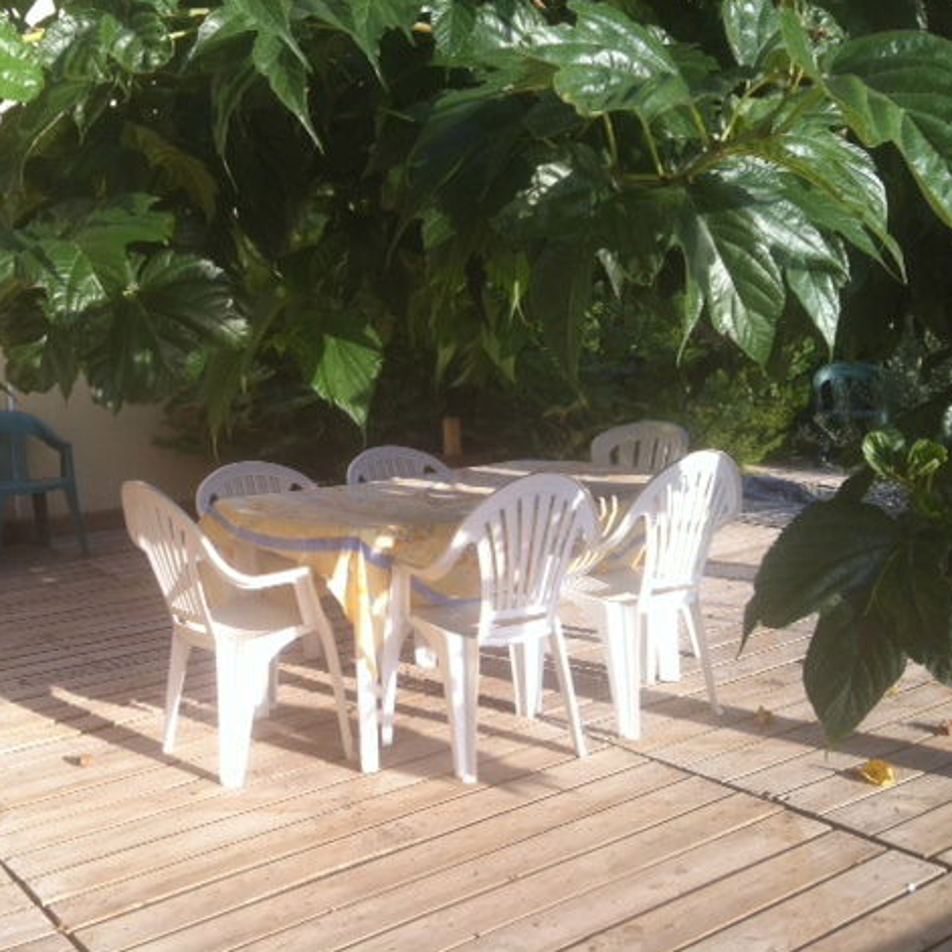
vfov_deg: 40.0
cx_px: 366
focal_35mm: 42
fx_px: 1307
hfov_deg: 39.8
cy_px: 475
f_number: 2.8
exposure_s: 1/368
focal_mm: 3.85
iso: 80
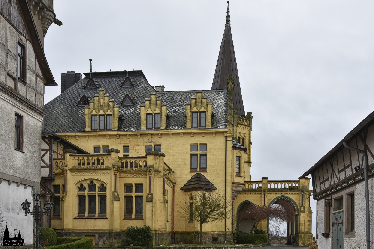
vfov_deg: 34.2
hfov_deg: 49.6
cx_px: 187
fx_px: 405
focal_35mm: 39
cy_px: 124
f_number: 5
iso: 200
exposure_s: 1/100
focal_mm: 26
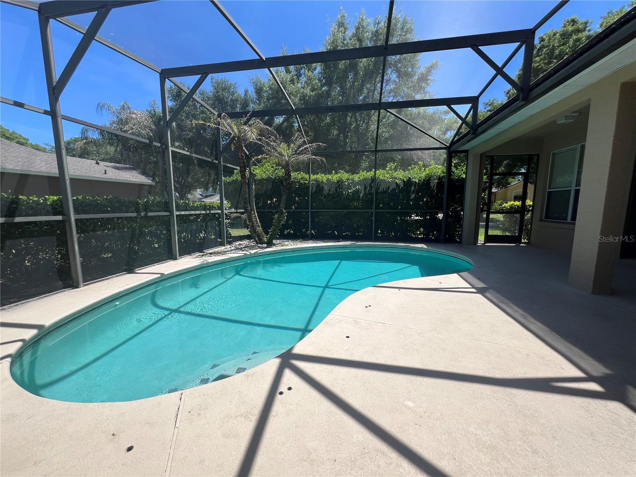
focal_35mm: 13
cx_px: 318
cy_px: 238
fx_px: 239
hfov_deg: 106.2
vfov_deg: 89.9
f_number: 1.8
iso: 32
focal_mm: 1.57
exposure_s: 1/978
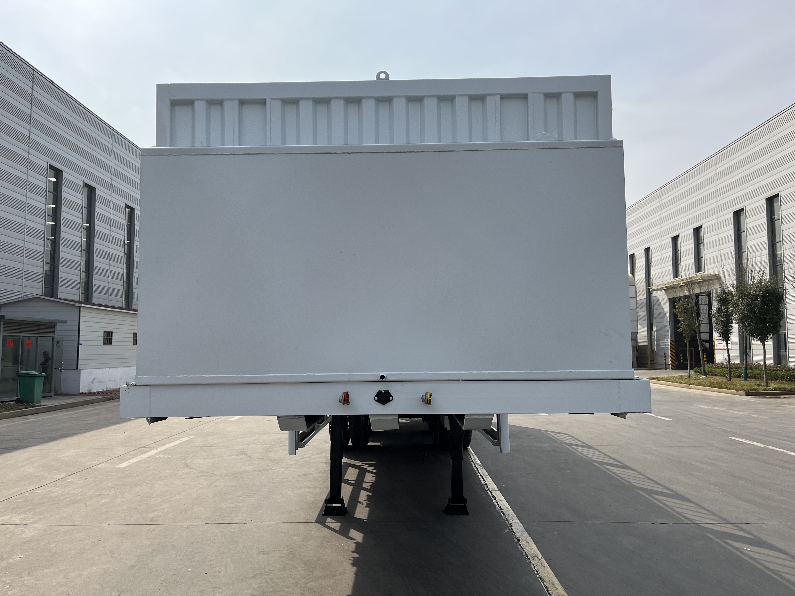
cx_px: 398
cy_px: 298
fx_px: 597
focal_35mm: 26
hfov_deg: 67.3
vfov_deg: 53.1
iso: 50
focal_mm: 5.1
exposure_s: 1/3623
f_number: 1.6
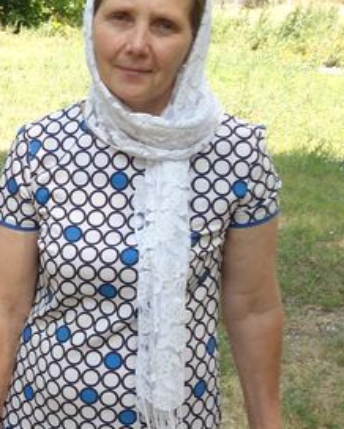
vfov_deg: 21.2
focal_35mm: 89
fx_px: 1131
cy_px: 349
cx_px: -90
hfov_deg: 16.4
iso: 80
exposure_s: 1/200
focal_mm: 5.6
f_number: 3
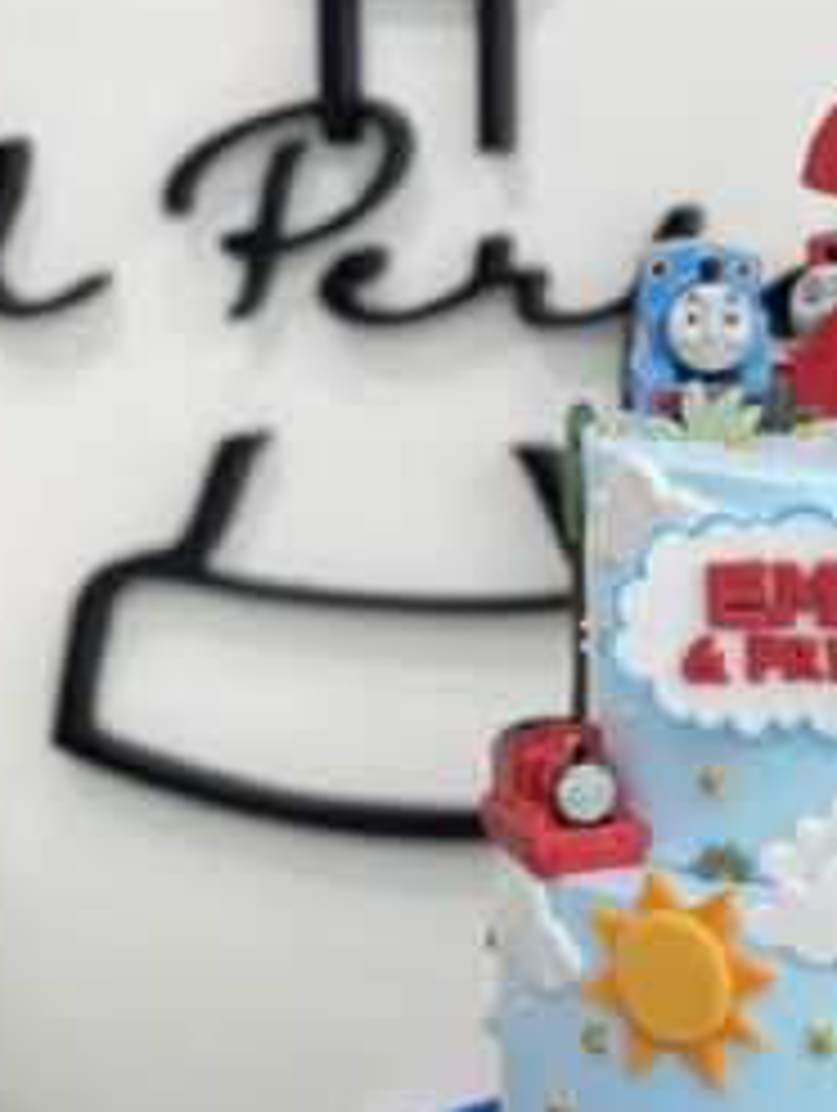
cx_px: 832
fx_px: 4438
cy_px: 669
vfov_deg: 14.3
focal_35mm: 138
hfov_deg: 10.7
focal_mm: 7.5
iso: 125
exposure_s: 1/100
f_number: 2.2
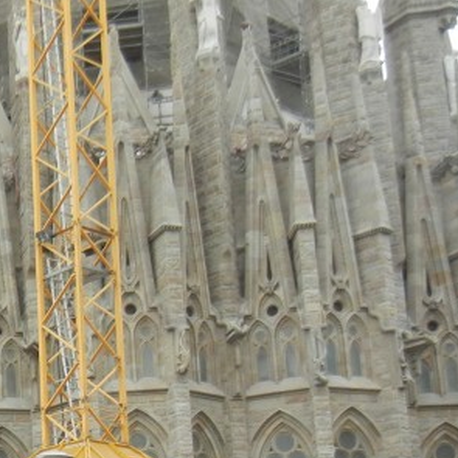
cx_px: -283
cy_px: 444
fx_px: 1377
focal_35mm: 92
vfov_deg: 18.5
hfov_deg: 16.7
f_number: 3.5
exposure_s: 1/338
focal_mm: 5.4
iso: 160
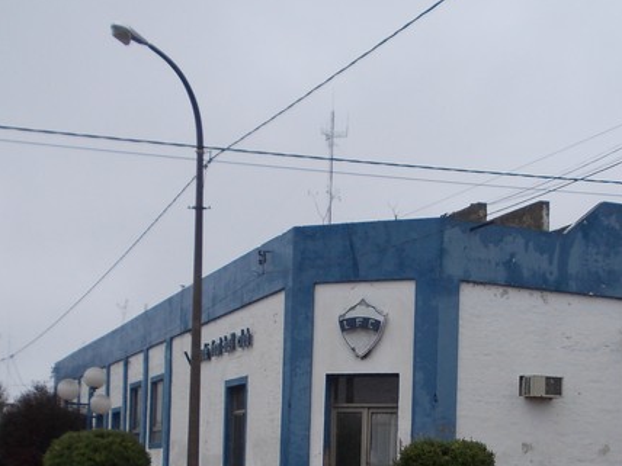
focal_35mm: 68
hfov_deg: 28.5
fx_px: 1222
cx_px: 346
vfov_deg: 21.2
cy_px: 406
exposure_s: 1/500
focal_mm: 5.3
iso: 80
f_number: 3.1
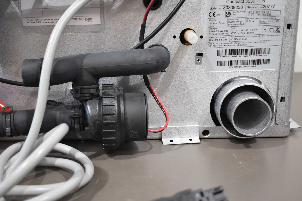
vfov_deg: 28.9
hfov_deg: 42.3
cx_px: 151
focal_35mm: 46
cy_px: 100
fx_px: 390
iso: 1250
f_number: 4.2
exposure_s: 1/125
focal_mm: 31
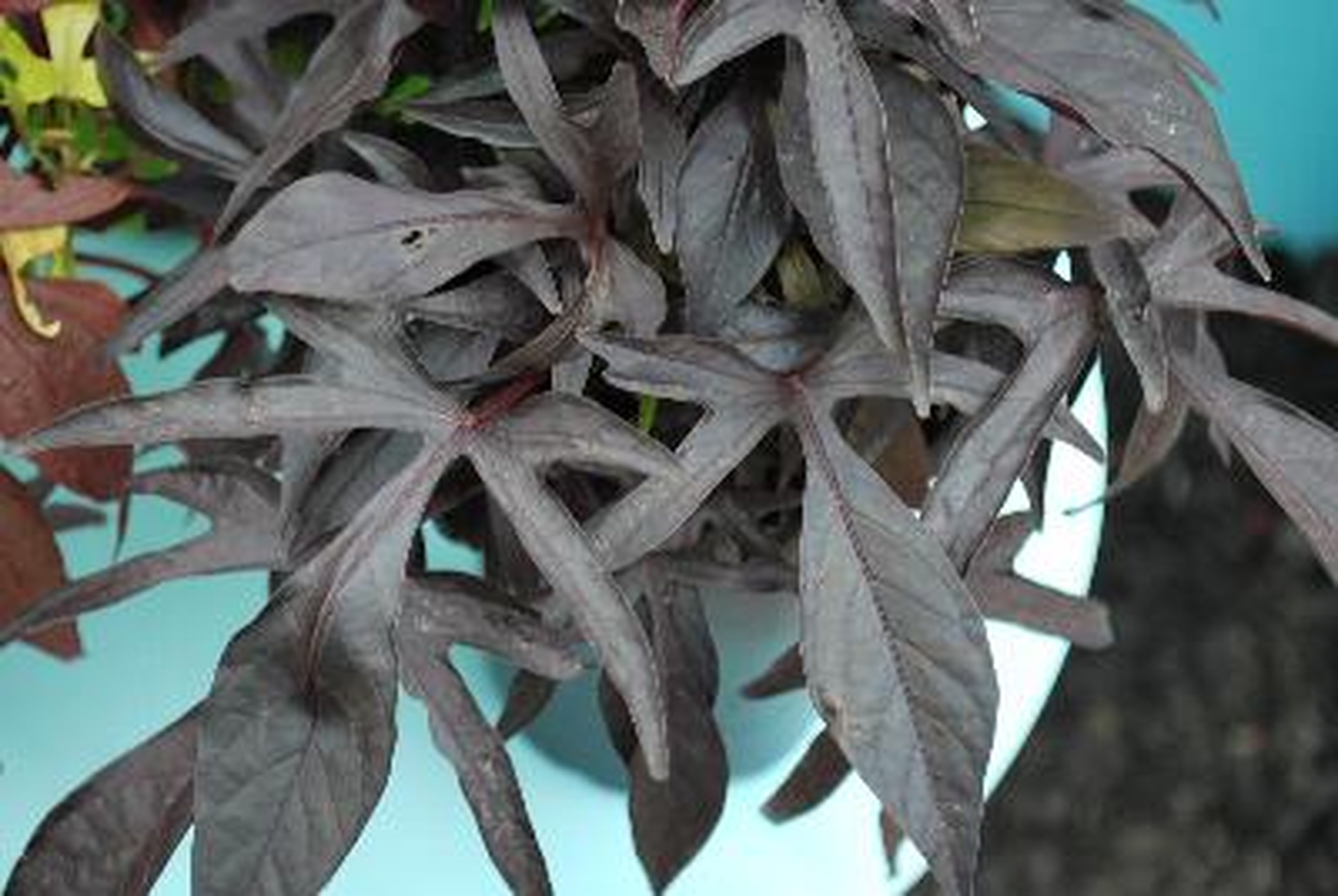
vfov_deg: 20.2
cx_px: 669
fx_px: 2512
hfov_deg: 29.8
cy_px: 448
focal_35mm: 68
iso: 400
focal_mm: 45
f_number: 5.3
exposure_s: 1/50
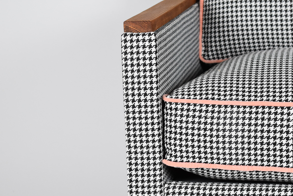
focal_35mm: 105
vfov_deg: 13.1
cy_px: 103
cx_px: 178
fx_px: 852
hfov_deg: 19.5
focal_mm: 55
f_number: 5.6
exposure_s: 1/125
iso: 1600
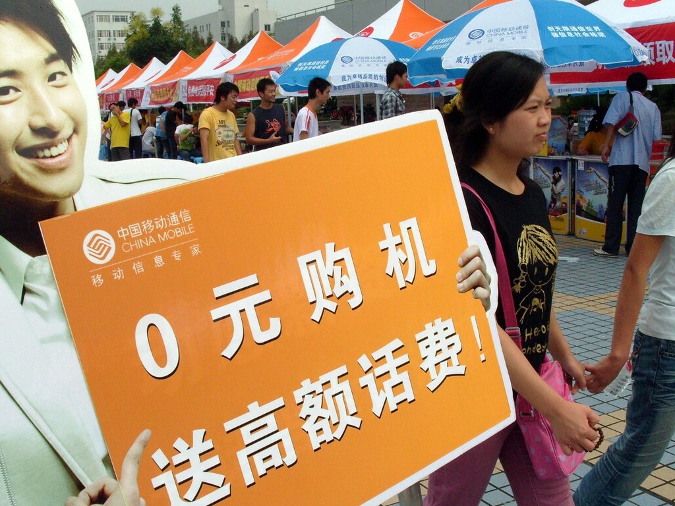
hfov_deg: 45.8
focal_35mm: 41
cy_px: 246
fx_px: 799
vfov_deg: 35.1
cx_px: 331
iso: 200
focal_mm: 7.8
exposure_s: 1/1000
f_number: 7.4
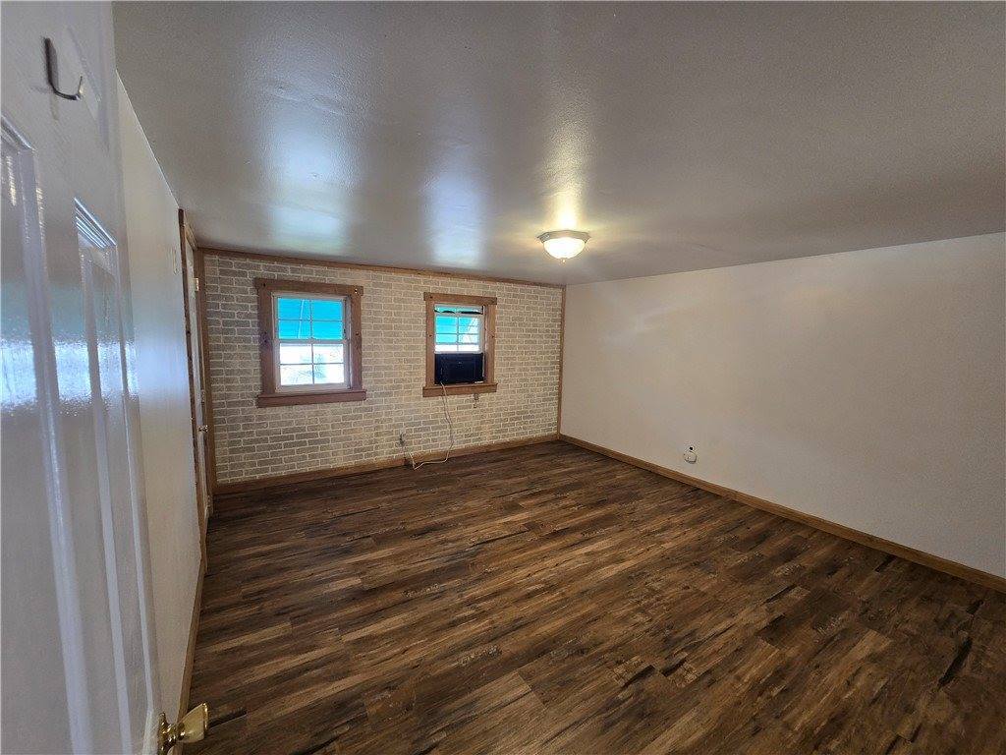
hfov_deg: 106.2
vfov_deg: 89.9
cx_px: 503
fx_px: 378
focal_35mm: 13
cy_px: 378
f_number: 2.2
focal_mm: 2.2
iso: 160
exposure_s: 1/60
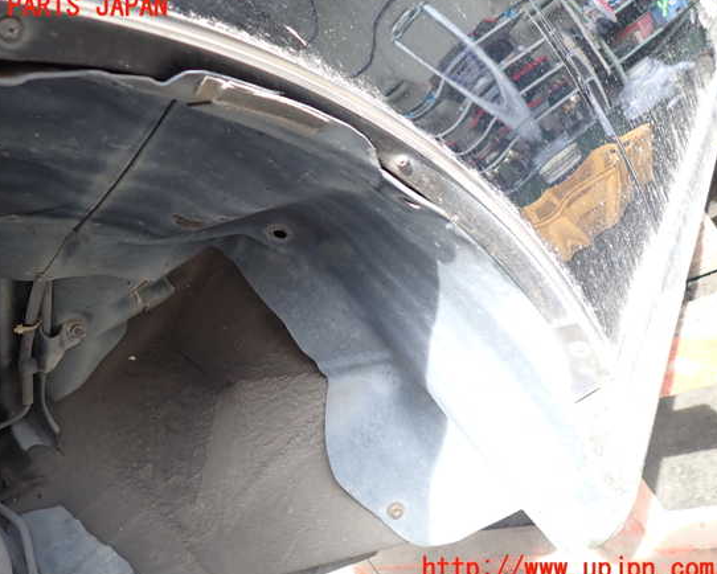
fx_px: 573
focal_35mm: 27
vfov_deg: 53.2
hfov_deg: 63.9
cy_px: 288
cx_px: 324
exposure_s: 1/80
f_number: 2
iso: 100
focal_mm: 4.5
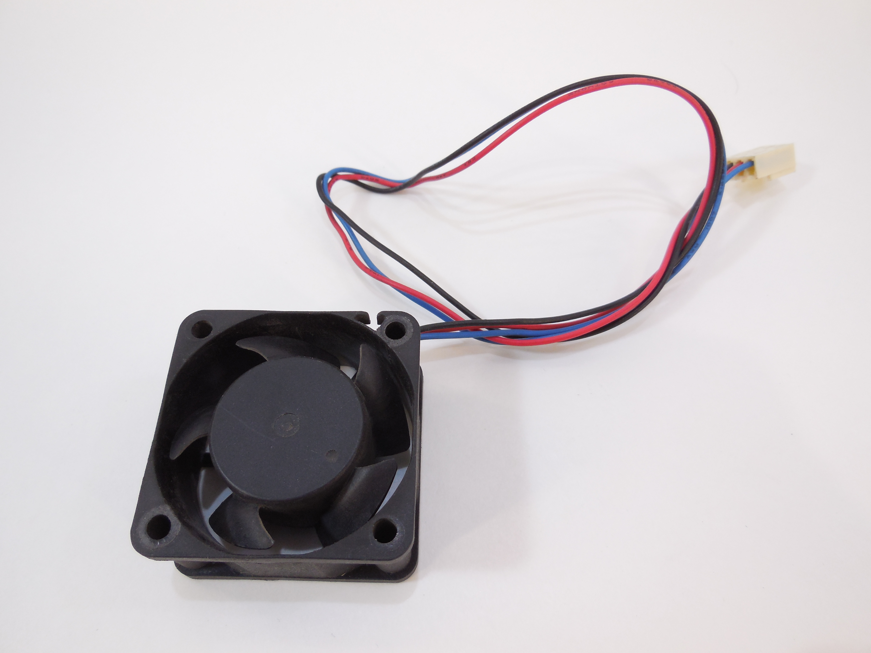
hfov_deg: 69.4
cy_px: 326
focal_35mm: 25
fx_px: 629
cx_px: 436
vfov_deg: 54.9
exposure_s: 1/100
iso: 125
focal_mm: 4.5
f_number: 3.1
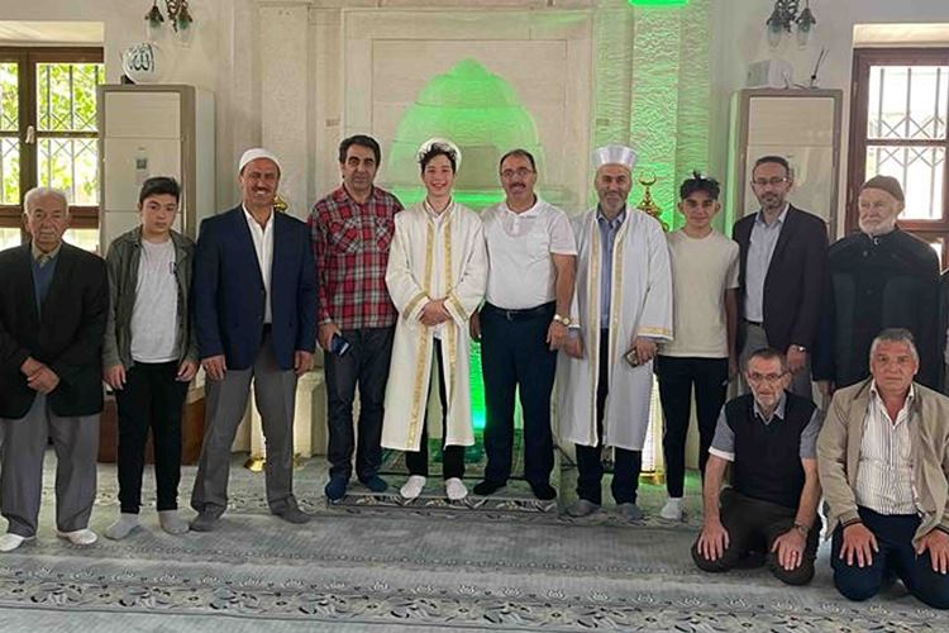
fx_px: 1344
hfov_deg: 38.9
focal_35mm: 51
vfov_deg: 26.5
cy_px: 316
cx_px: 474
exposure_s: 1/400
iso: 200
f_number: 10
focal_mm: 34
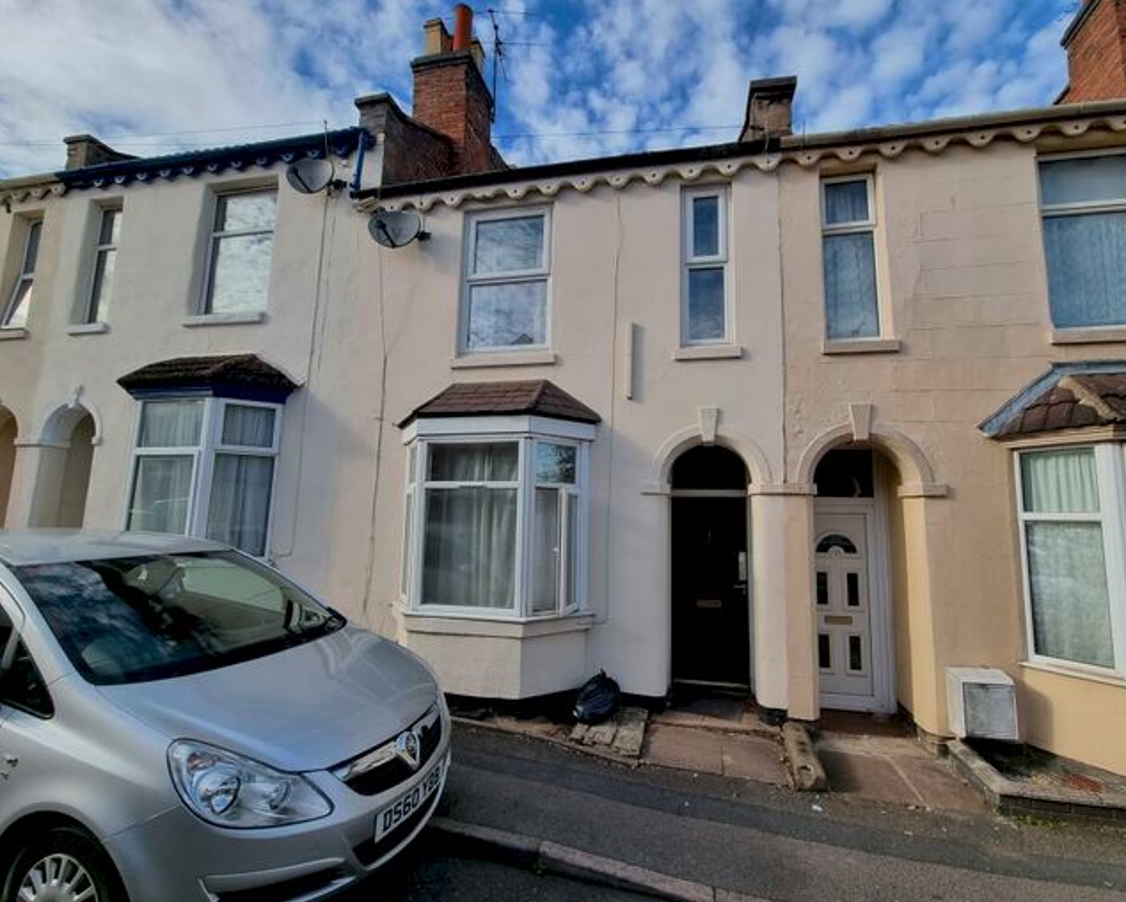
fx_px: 467
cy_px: 457
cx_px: 602
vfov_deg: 88.0
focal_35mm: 14
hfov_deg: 100.5
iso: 50
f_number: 2.2
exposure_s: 1/1256
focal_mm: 2.2
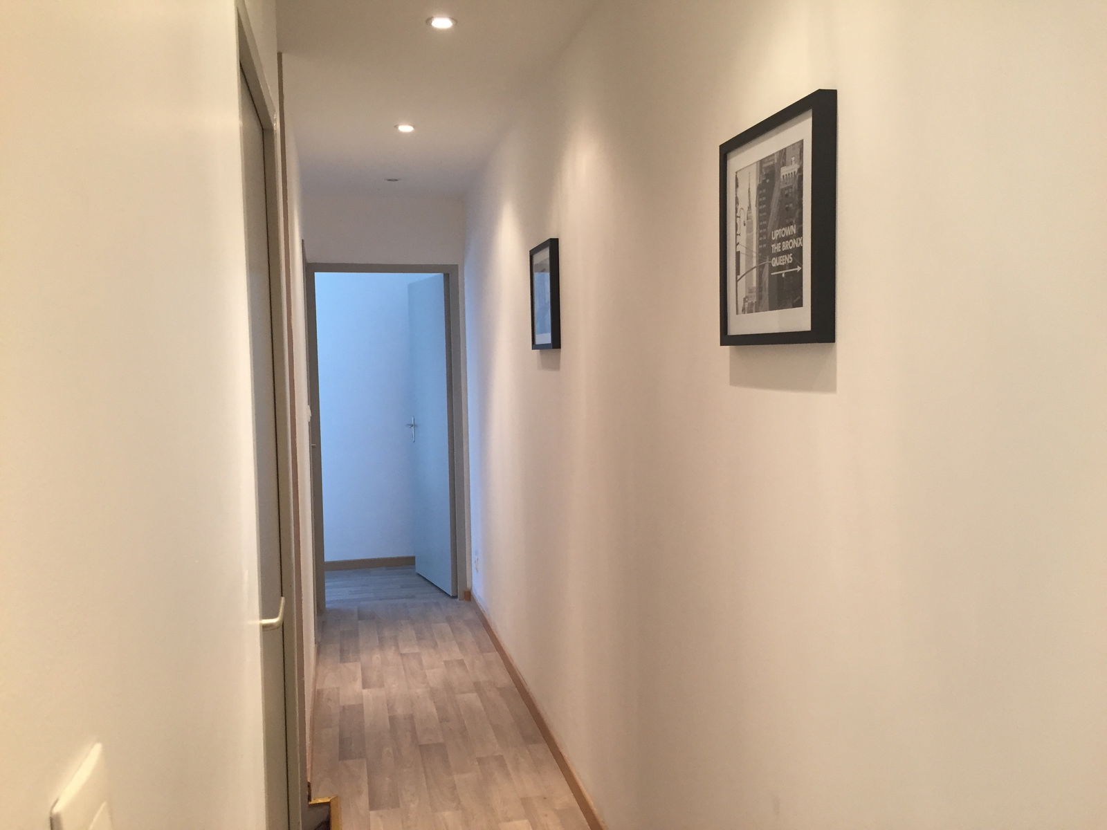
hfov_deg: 61.7
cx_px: 554
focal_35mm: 29
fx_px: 927
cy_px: 415
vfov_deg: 48.2
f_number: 2.2
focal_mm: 4.15
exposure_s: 1/33
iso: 160
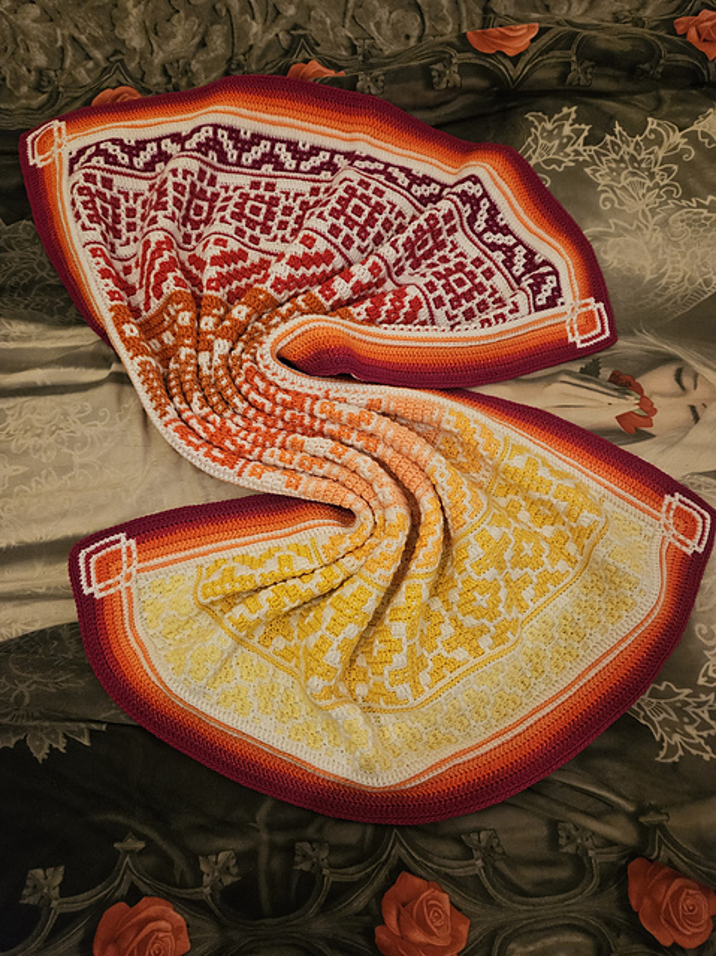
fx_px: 635
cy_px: 478
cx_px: 358
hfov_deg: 58.8
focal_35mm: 23
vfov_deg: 74.0
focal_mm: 5.4
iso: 640
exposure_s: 1/50
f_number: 1.8
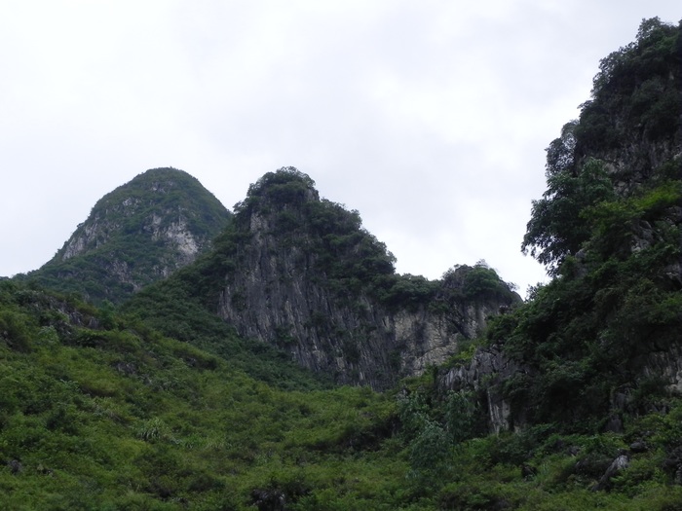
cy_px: 256
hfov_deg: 29.4
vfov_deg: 22.3
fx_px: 1300
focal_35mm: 66
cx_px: 341
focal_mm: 11.8
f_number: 6.3
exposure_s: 1/424
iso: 160
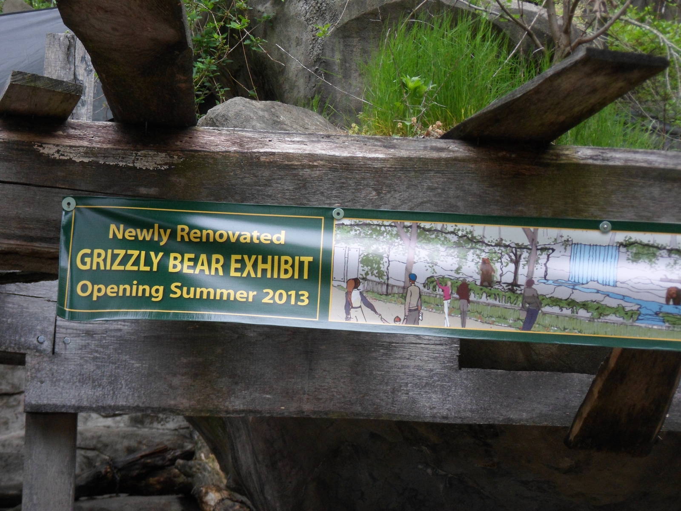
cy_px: 256
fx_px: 2066
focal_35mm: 105
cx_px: 340
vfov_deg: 14.1
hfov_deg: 18.7
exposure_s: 1/45
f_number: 5.3
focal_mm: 17.7
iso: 160
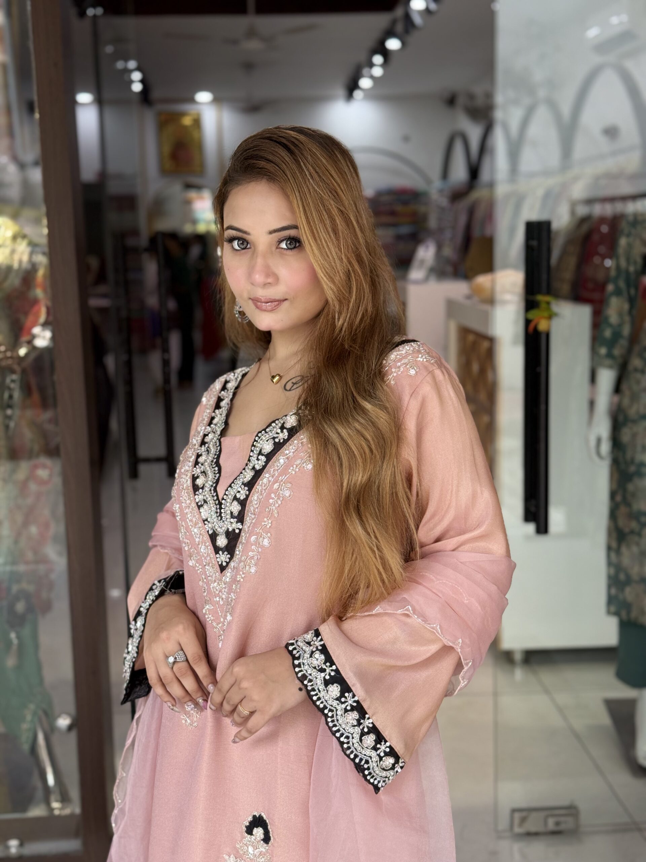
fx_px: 1194
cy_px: 431
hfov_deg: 30.3
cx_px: 323
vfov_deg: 39.7
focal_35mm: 48
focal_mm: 6.76
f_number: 1.78
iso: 50
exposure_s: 1/100
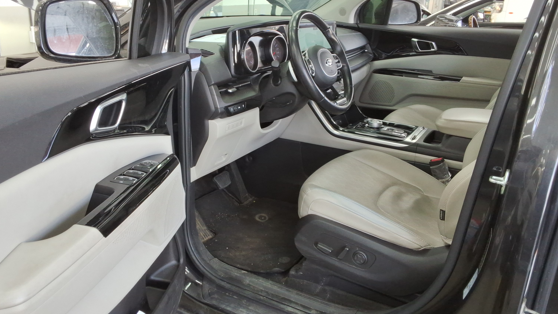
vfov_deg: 35.6
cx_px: 258
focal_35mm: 33
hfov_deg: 59.4
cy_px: 135
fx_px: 488
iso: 35
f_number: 1.9
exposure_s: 1/60
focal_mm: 2.91
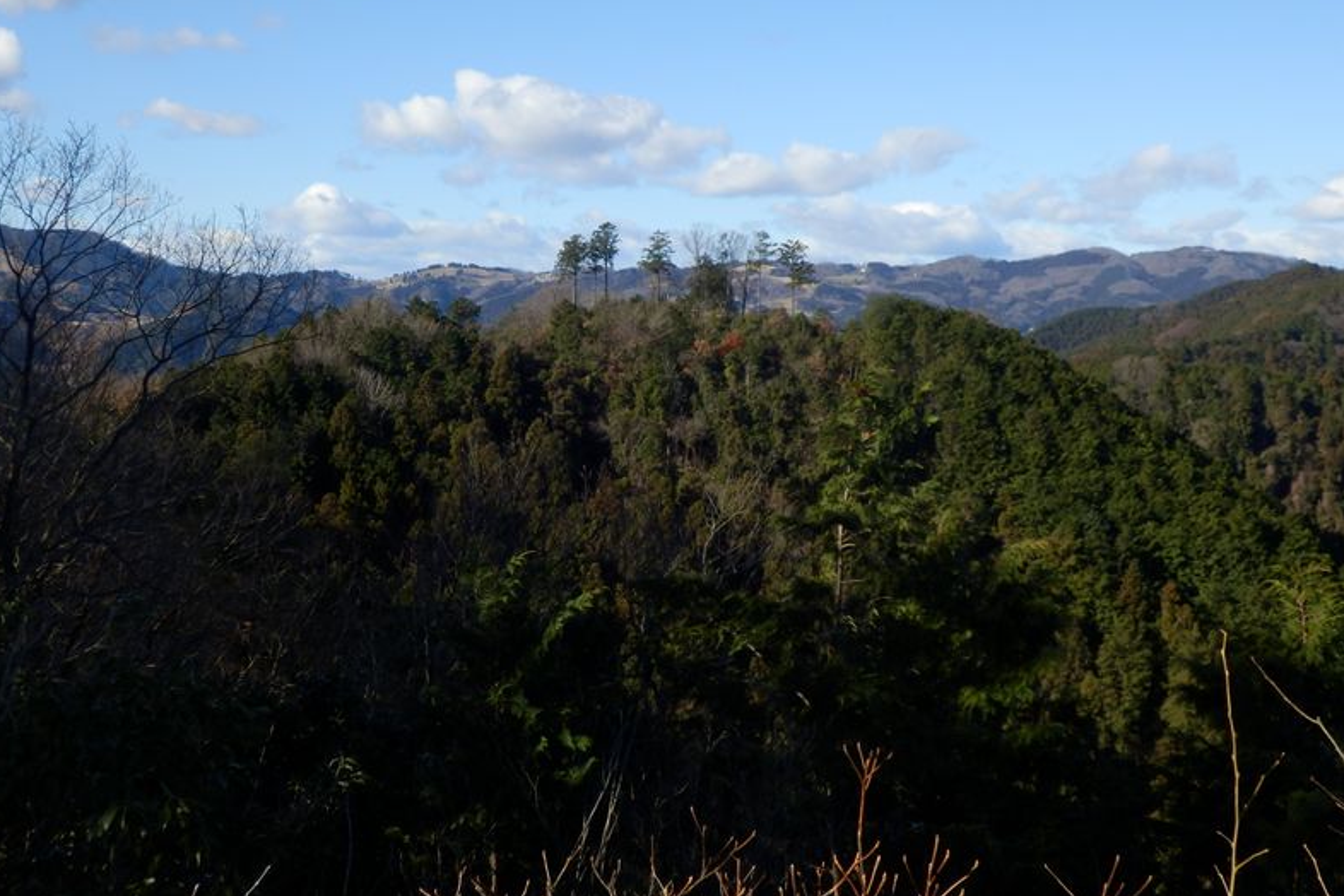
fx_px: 2016
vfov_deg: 25.0
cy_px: 404
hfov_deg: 36.9
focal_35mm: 54
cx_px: 663
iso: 80
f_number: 4.4
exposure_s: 1/500
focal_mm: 9.1
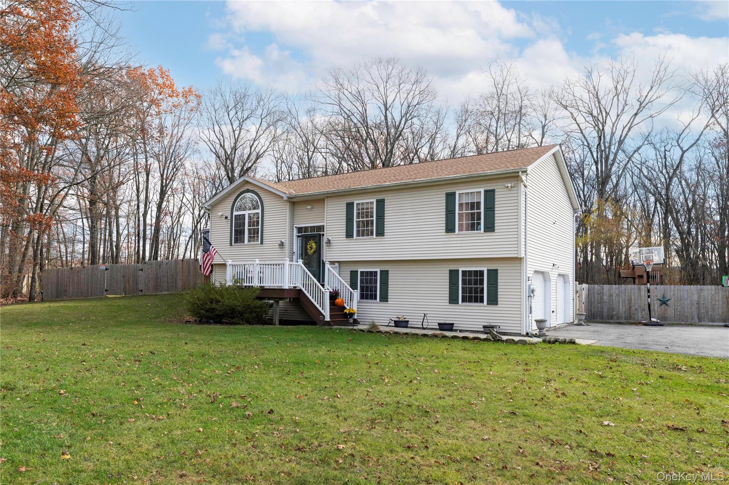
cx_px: 364
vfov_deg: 53.1
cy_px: 242
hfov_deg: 73.8
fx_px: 486
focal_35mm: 24
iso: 320
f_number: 8
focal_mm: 24
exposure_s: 1/1000
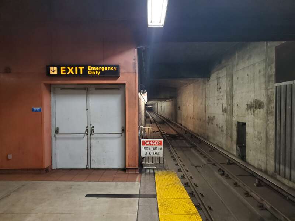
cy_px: 110
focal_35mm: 26
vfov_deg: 53.1
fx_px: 222
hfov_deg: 67.3
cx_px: 148
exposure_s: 1/39
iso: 500
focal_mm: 4.3
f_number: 1.5
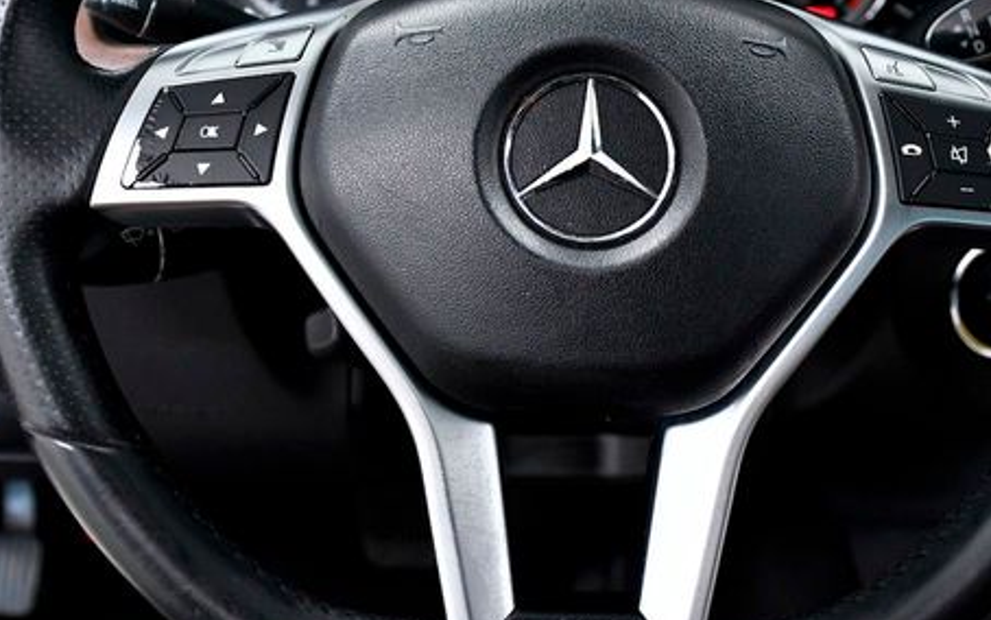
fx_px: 1513
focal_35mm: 56
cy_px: 311
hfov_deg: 36.2
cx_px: 576
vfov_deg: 23.2
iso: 2500
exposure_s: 1/320
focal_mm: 26
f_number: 3.5
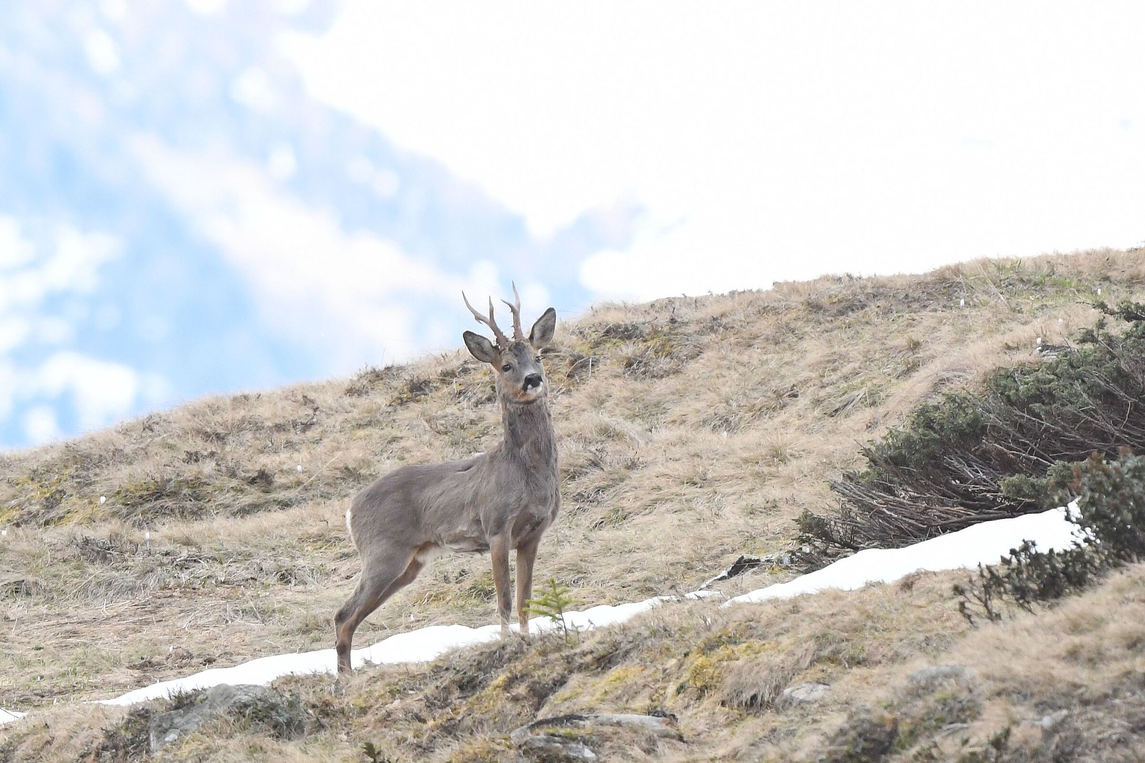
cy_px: 382
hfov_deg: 2.8
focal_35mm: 750
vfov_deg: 1.8
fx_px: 23843
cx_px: 572
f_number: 6.3
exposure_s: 1/800
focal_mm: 500
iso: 1600
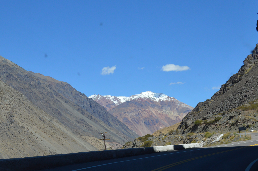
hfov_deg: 27.7
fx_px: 508
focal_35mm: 71
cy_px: 58
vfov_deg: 19.1
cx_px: 40
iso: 100
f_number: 8
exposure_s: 1/250
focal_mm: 26
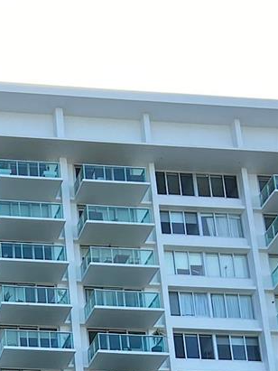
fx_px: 814
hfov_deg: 17.6
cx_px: -126
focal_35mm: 76
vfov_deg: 21.9
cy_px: 534
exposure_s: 1/805
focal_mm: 4.25
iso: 32
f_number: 1.8
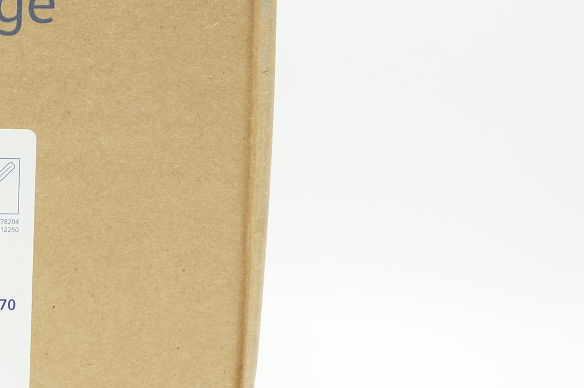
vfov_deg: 12.4
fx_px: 1782
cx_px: -163
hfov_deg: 17.5
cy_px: 241
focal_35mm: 110
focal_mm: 24
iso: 400
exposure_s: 1/15
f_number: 9
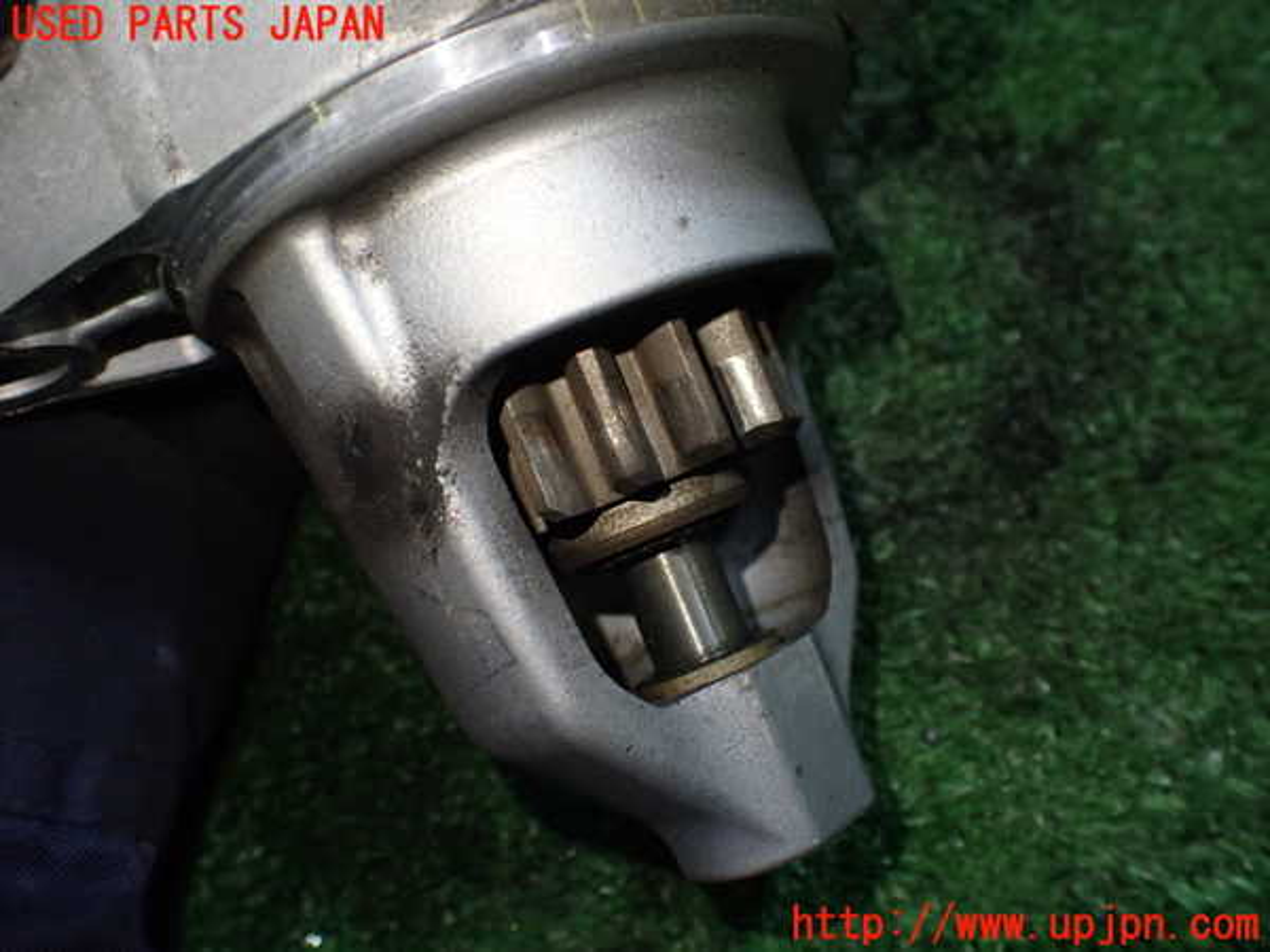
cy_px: 476
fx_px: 1101
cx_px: 635
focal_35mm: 30
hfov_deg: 60.0
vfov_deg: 46.8
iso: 320
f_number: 2.3
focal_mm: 5.4
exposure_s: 1/125
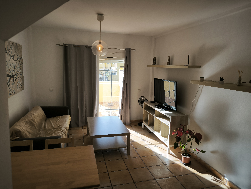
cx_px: 126
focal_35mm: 24
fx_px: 174
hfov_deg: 71.6
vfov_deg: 56.8
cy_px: 94
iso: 50
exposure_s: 1/138
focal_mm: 6.92
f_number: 1.9
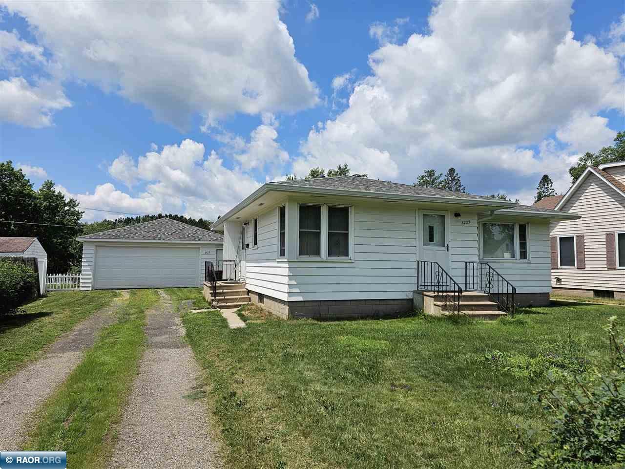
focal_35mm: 23
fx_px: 415
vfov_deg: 58.9
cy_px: 234
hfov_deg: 73.9
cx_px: 312
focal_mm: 6.3
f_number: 1.7
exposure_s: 1/1148
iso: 10
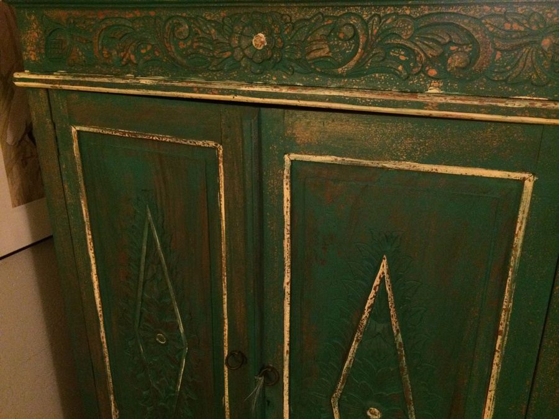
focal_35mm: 30
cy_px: 210
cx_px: 280
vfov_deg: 46.8
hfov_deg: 60.0
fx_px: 484
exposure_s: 1/15
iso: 500
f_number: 2.2
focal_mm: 4.12
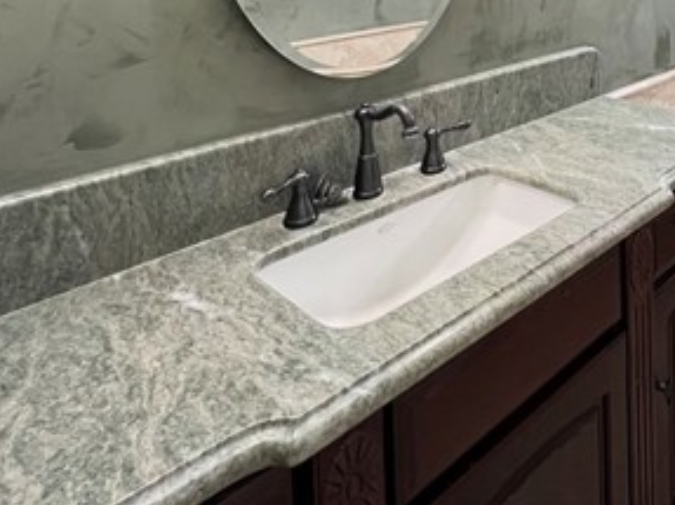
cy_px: -56
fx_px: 565
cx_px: 680
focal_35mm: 29
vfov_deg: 39.1
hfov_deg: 49.8
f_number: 1.8
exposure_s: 1/60
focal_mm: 1.57
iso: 800
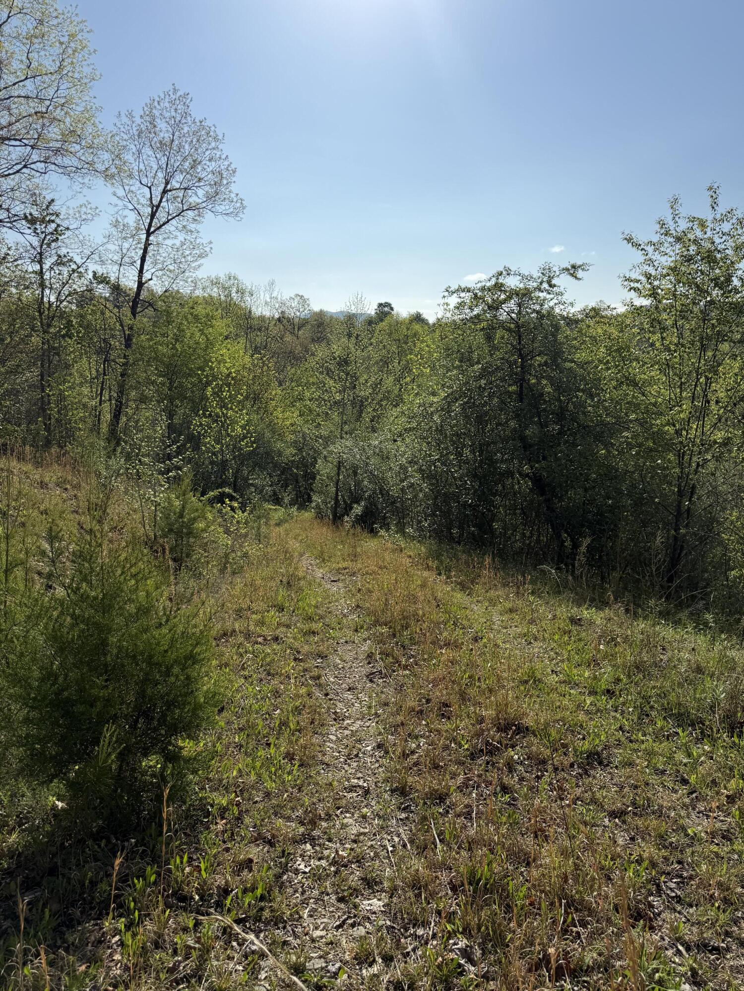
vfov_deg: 71.6
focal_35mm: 24
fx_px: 688
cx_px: 372
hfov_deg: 56.8
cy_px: 496
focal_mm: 6.76
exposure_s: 1/10309
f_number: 1.78
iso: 80
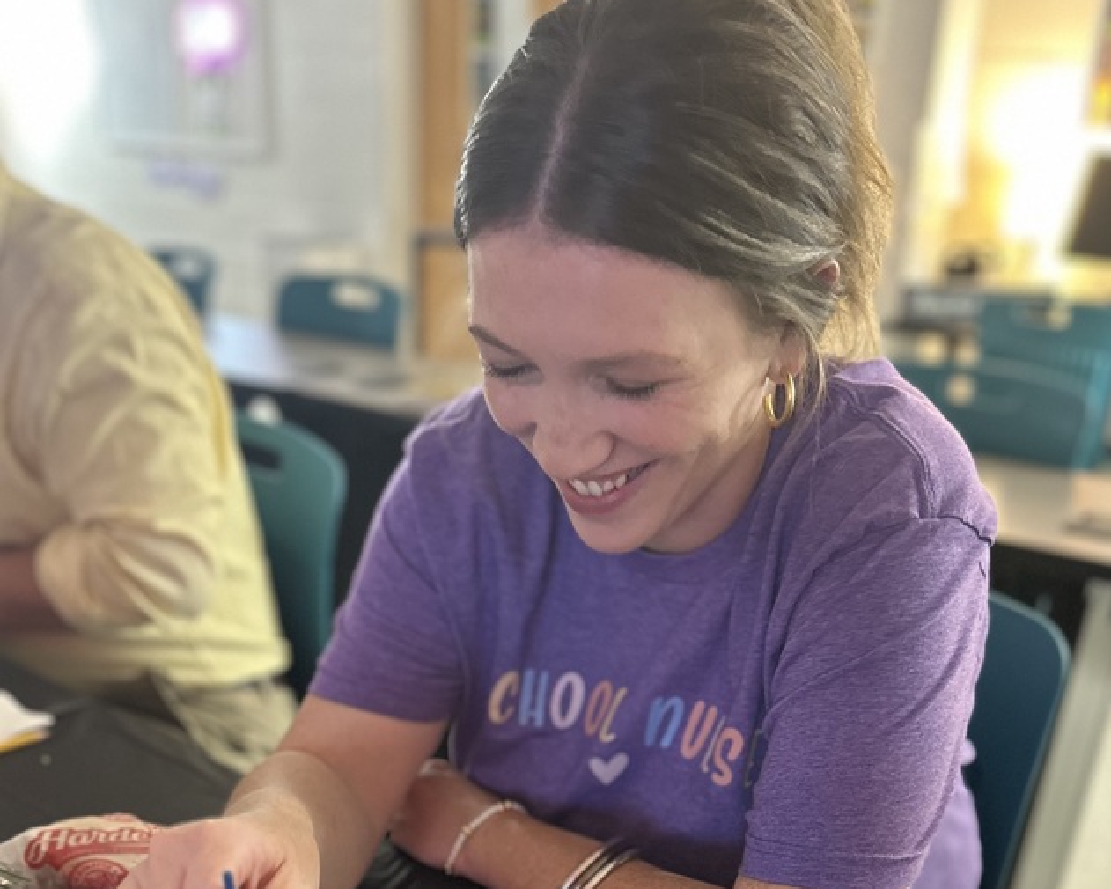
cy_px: 801
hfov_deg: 47.9
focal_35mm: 38
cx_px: 535
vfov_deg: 36.7
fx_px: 1250
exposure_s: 1/40
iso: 640
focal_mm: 6.86
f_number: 1.78
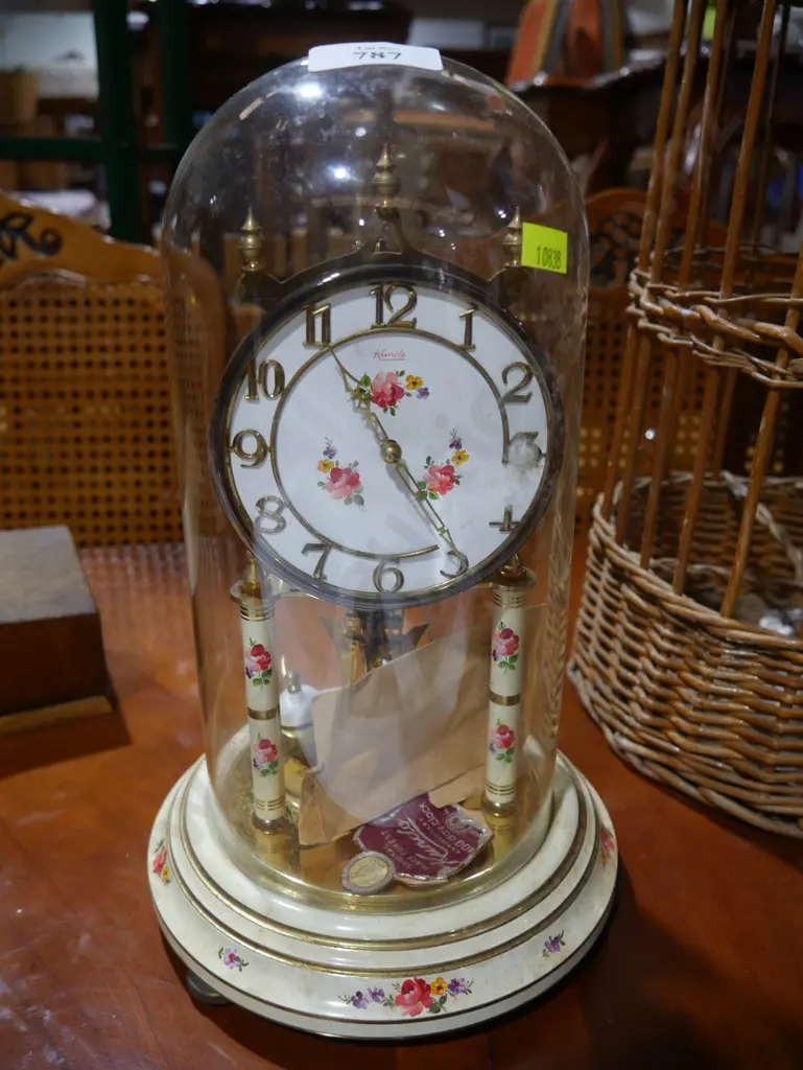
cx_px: 402
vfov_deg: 63.4
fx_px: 865
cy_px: 535
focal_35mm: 28
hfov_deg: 49.8
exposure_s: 1/60
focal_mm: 14
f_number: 3.5
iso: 200
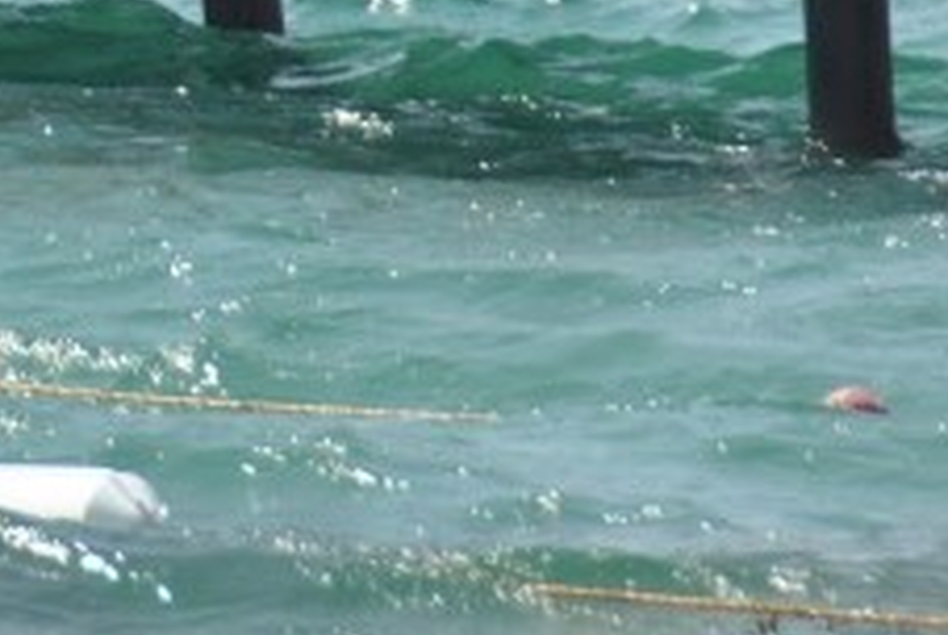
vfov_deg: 1.2
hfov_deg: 1.8
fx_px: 29927
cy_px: -489
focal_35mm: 1135
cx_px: -315
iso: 200
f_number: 5.6
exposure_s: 1/1000
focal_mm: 150
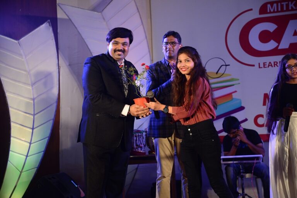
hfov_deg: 30.9
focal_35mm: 65
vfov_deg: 20.9
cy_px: 99
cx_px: 148
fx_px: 537
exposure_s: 1/500
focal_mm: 65
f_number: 4
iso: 2000
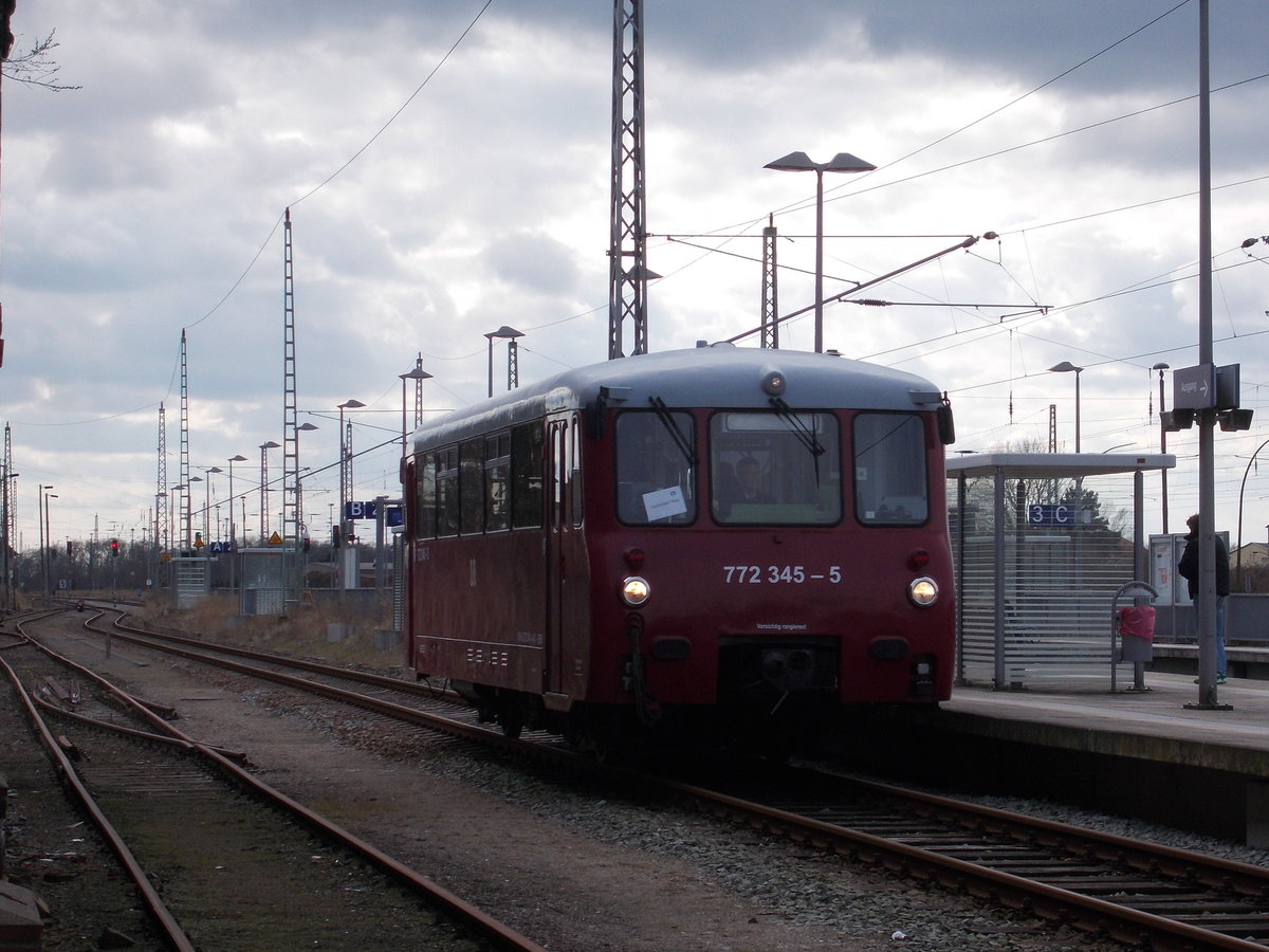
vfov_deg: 17.2
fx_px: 3153
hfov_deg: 22.8
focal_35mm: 86
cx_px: 634
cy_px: 476
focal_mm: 15.4
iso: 80
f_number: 6.3
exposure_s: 1/320
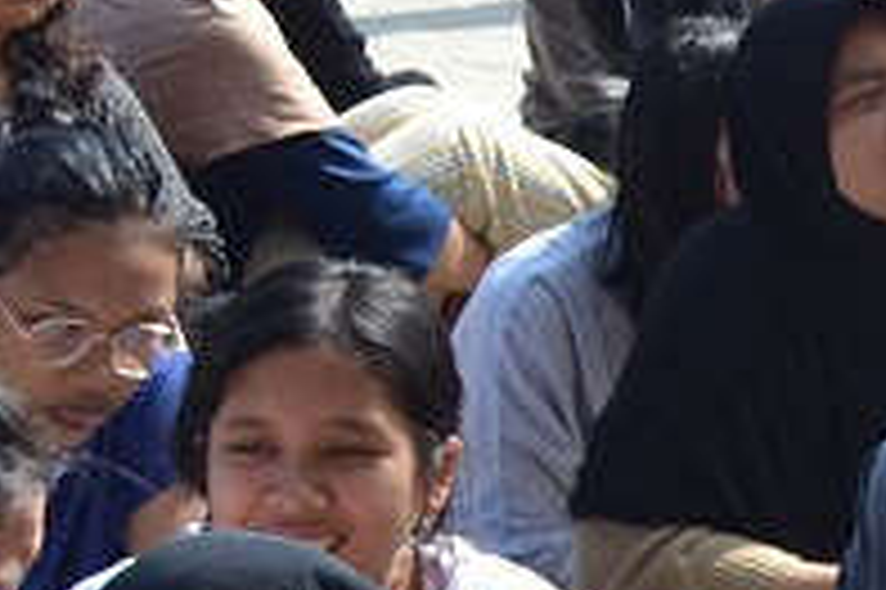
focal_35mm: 238
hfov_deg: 7.6
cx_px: 2658
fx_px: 5852
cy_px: 9
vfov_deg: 5.7
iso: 100
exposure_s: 1/160
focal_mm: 26
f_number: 6.3
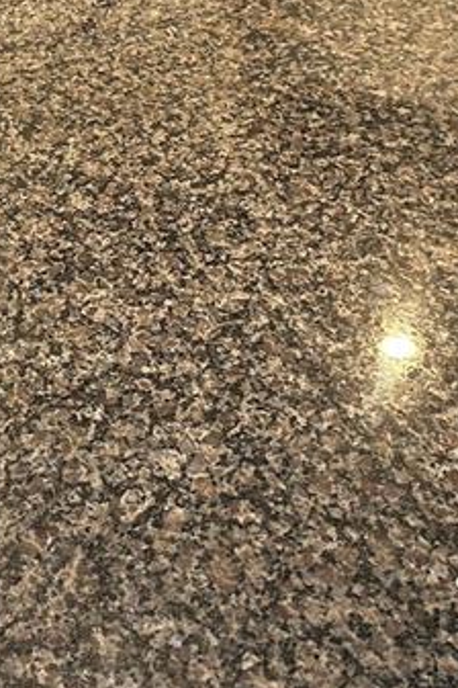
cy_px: 184
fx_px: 1450
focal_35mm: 76
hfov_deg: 17.7
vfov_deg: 26.4
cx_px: 41
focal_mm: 6.86
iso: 200
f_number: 1.78
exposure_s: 1/60
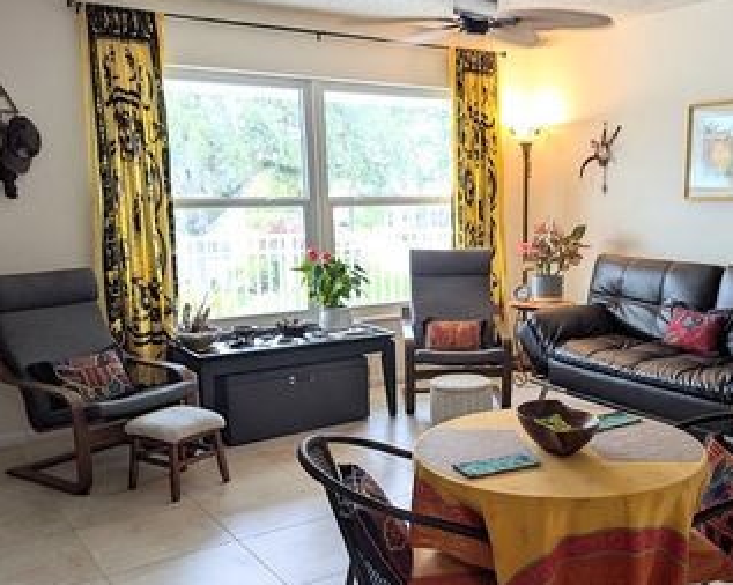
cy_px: 372
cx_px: 465
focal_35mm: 37
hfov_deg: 48.6
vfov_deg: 39.8
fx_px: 802
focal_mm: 6.81
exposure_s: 1/40
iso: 44
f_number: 1.85
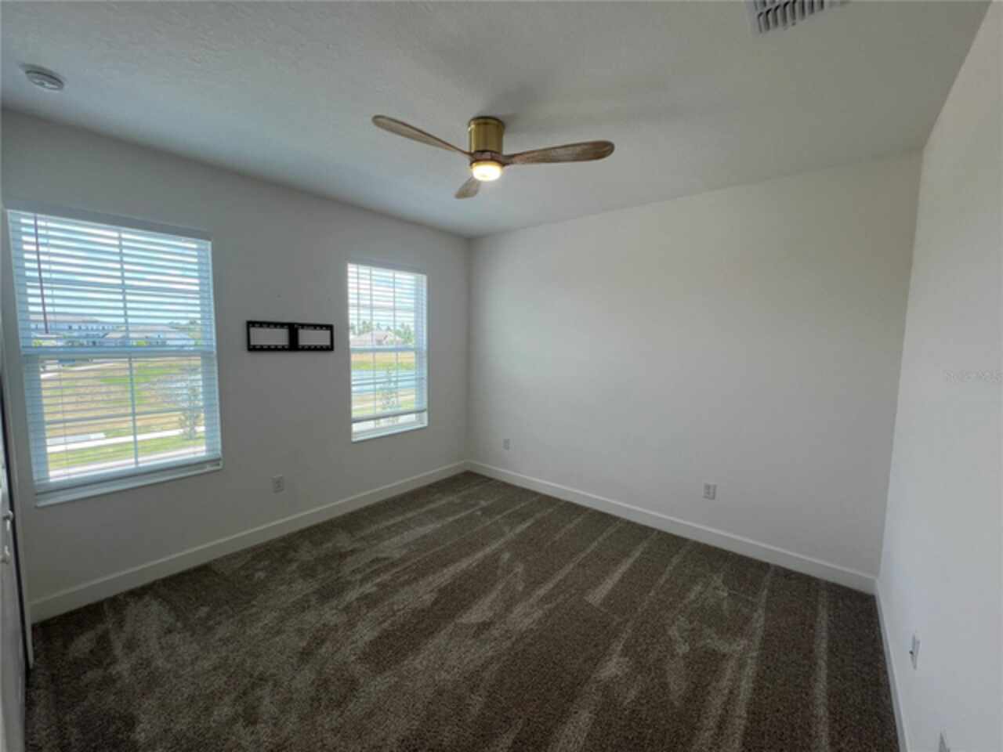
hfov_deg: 106.2
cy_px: 376
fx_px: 377
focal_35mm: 13
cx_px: 502
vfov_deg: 89.9
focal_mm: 1.57
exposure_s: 1/120
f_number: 1.8
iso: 32
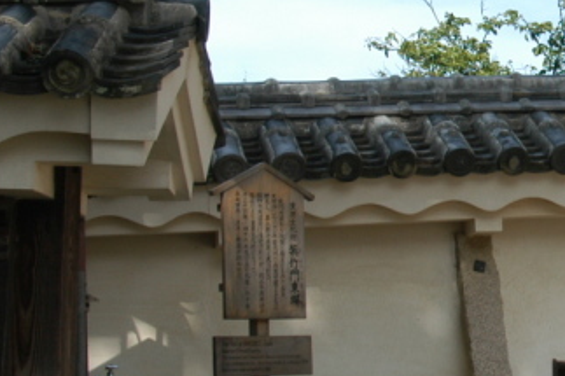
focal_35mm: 114
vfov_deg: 12.0
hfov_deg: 17.0
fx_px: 1788
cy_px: 116
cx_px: 707
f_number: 7.1
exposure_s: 1/320
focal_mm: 24
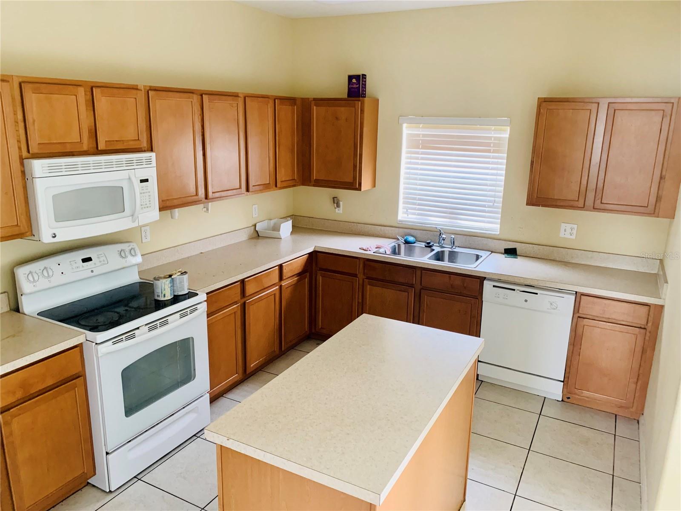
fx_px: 511
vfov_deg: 53.1
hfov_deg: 67.3
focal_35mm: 26
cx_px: 340
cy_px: 256
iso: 250
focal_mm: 4.25
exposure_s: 1/60
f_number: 1.8
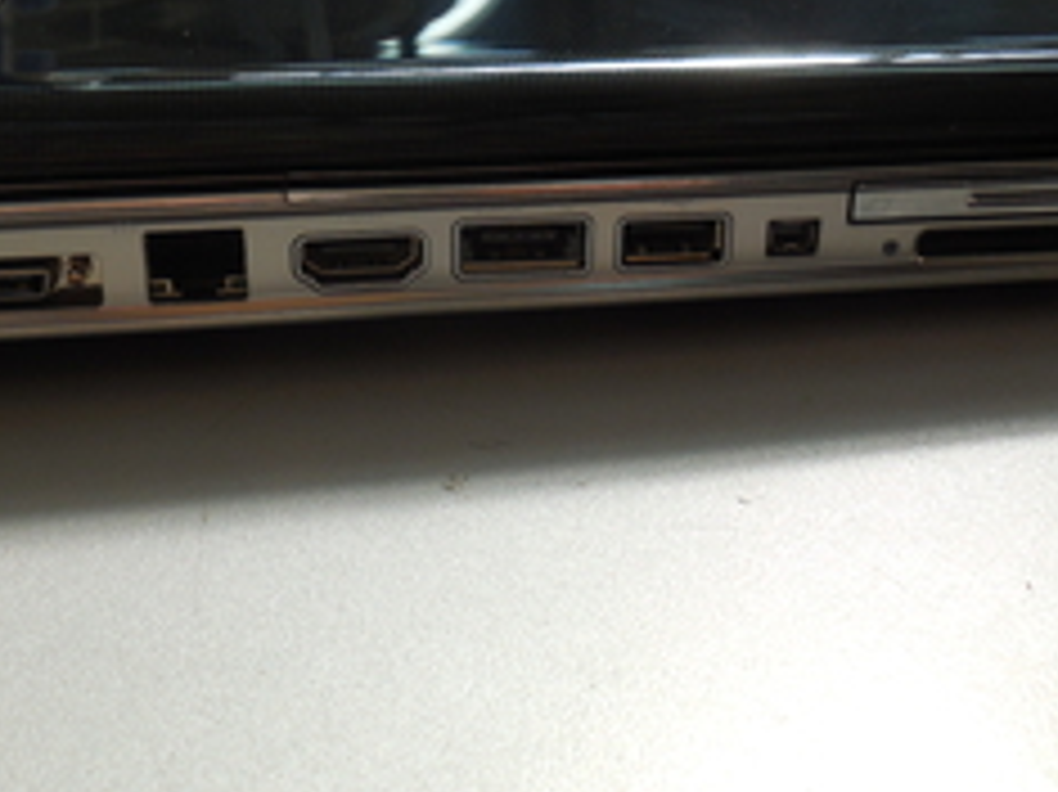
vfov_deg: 28.5
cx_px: 428
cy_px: 342
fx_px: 1558
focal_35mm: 51
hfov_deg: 37.4
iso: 125
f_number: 3.8
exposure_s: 1/125
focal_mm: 5.3
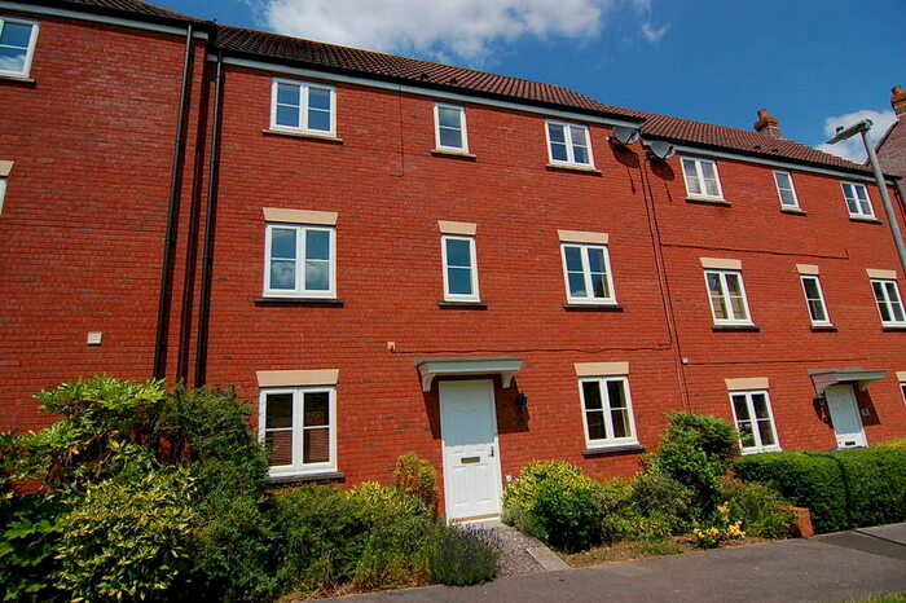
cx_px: 453
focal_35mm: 18
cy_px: 302
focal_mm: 12
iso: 400
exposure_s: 1/2000
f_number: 5.6
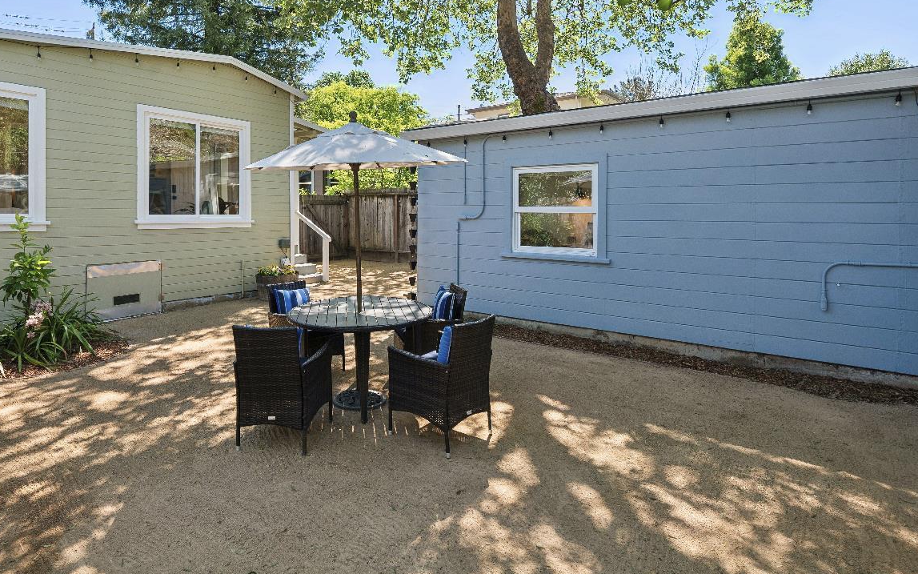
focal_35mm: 21
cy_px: 211
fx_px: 517
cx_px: 398
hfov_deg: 82.7
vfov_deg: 57.3
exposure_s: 1/125
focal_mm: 15.5
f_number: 8
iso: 200
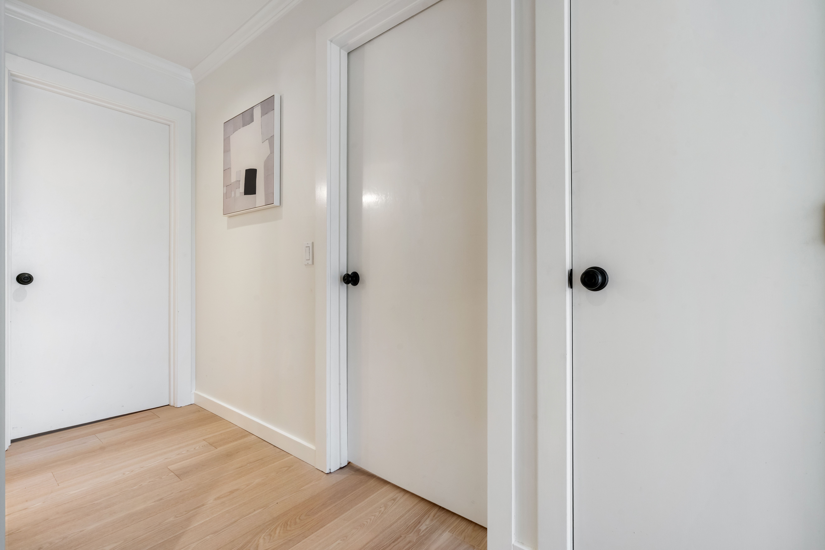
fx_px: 367
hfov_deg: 96.7
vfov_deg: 73.8
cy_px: 275
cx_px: 412
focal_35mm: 16
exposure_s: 1/10
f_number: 11
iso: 640
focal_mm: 16
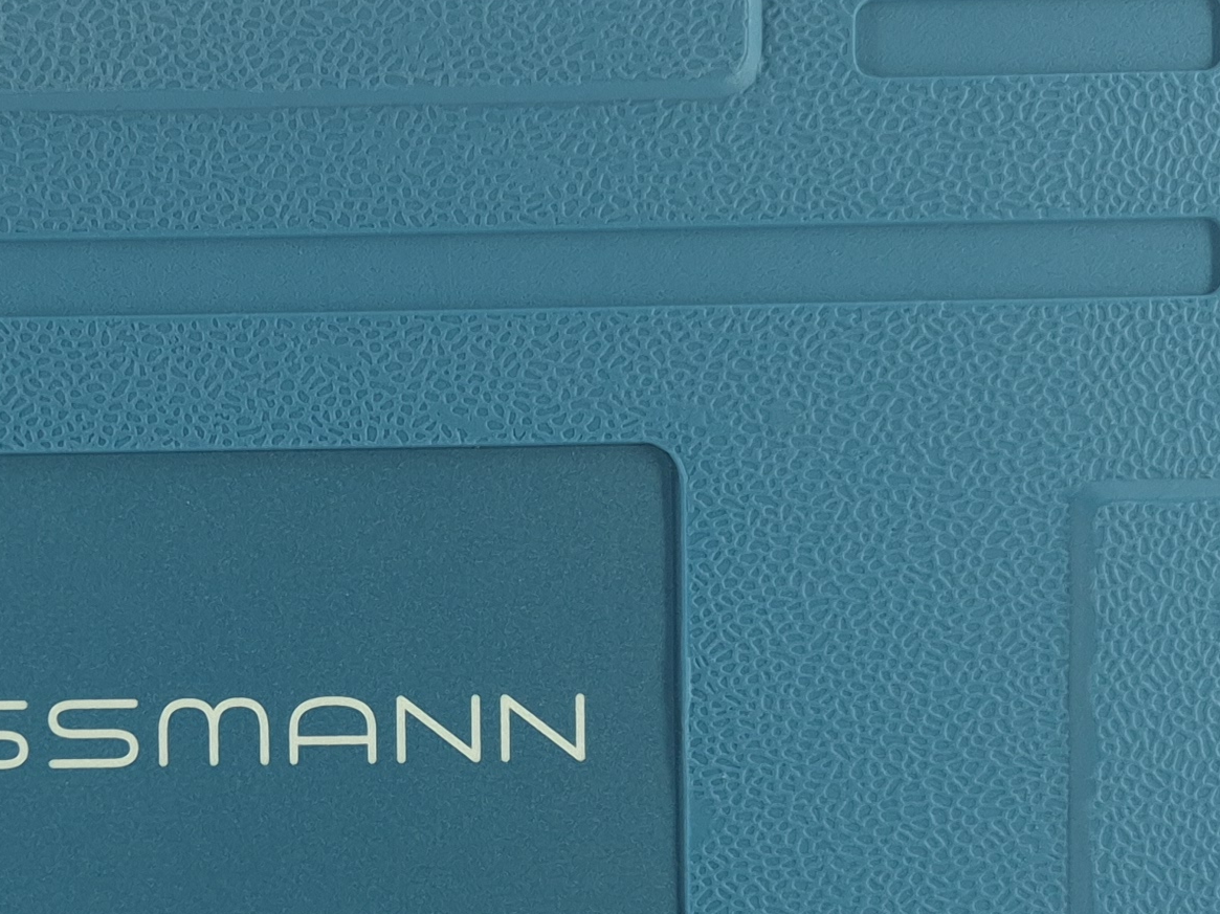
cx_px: 174
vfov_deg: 18.5
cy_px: 706
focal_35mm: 79
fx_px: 2783
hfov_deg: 24.2
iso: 50
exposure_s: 1/60
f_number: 1.8
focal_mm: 5.4
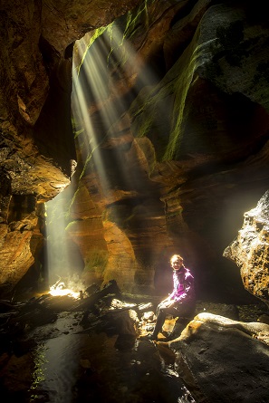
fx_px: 213
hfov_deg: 64.6
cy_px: 202
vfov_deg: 86.9
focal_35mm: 19
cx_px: 134
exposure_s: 1/8
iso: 50
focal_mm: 19
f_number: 3.2
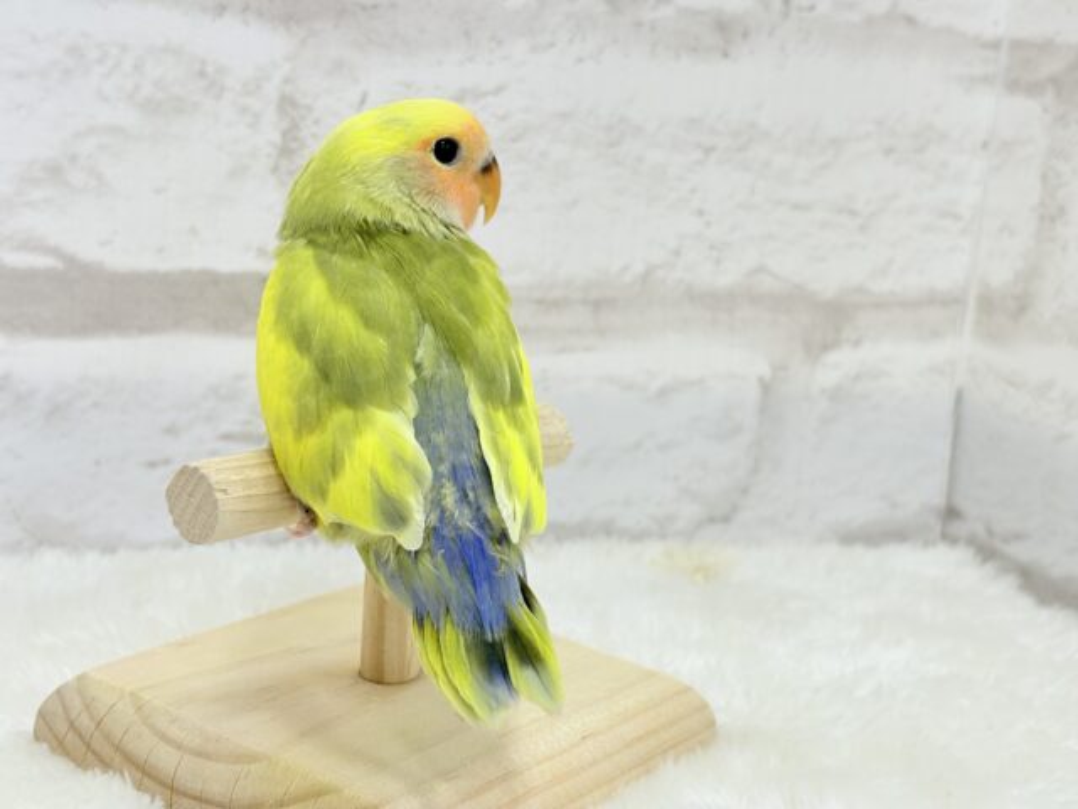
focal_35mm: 52
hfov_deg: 36.8
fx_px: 1619
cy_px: 404
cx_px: 539
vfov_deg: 28.0
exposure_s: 1/100
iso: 64
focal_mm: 5.96
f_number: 1.6
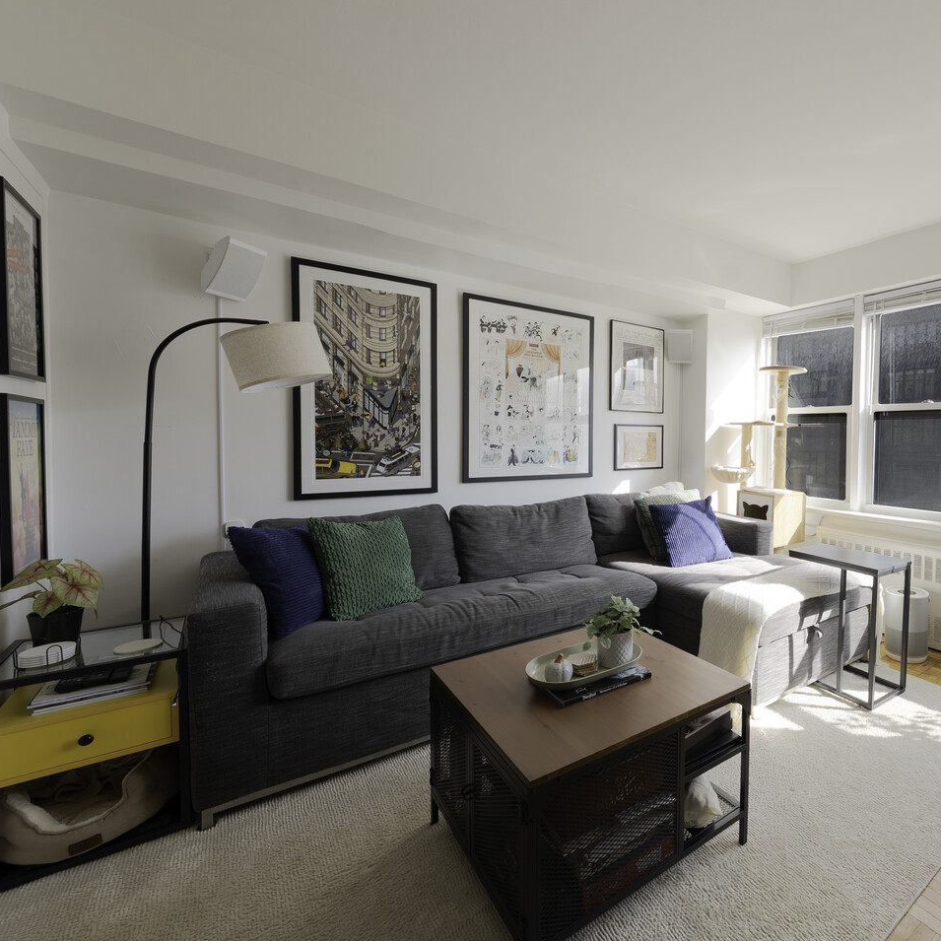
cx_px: 677
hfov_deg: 82.2
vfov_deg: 87.4
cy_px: 459
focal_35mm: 16
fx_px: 492
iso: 100
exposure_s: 1/2
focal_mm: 12
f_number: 7.1
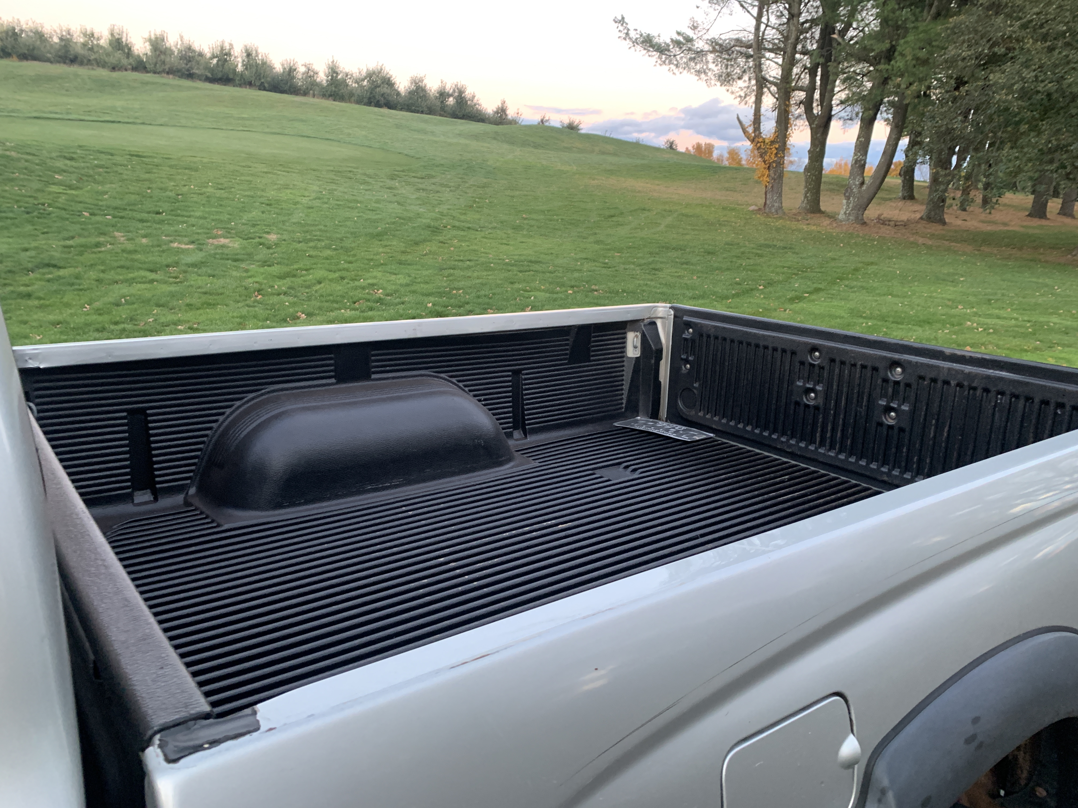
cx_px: 539
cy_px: 404
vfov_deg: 53.1
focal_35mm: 26
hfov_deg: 67.3
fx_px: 810
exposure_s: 1/60
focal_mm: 4.25
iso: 200
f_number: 1.8
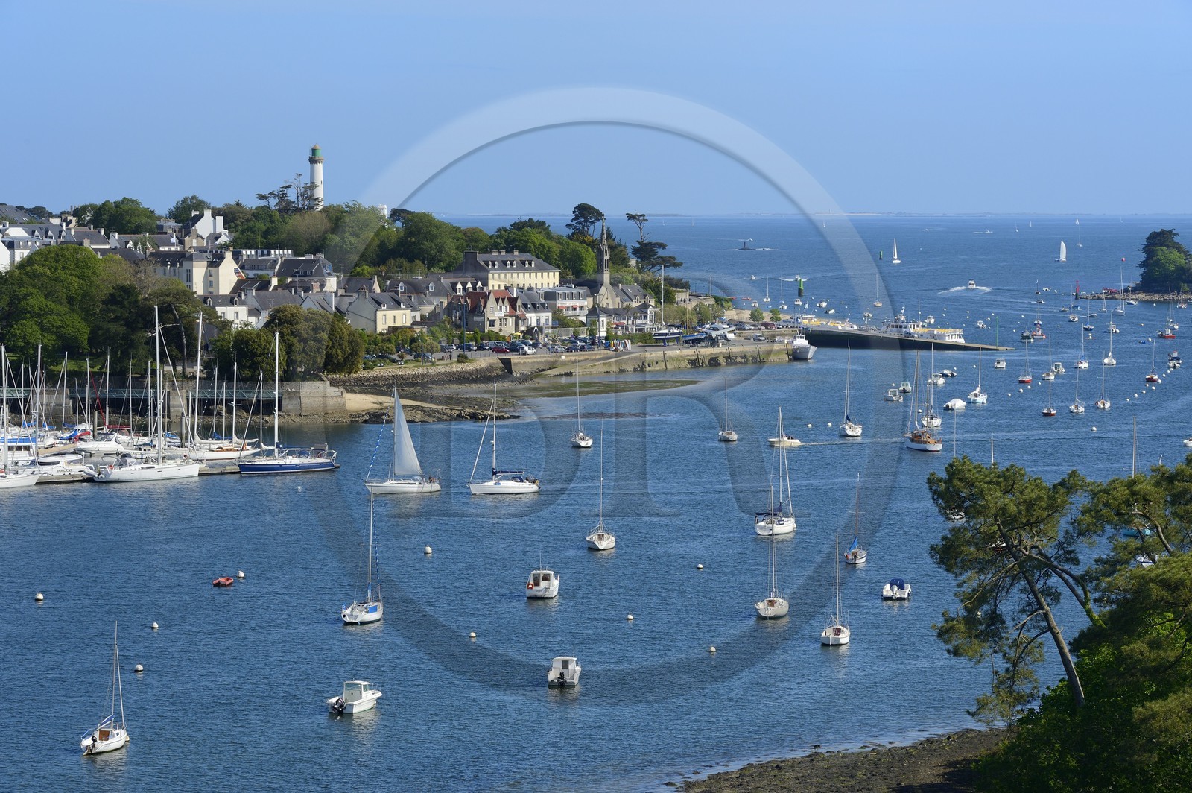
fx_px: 3970
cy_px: 396
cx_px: 596
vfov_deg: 11.4
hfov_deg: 17.1
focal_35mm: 120
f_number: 11
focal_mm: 120
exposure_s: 1/320
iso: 200
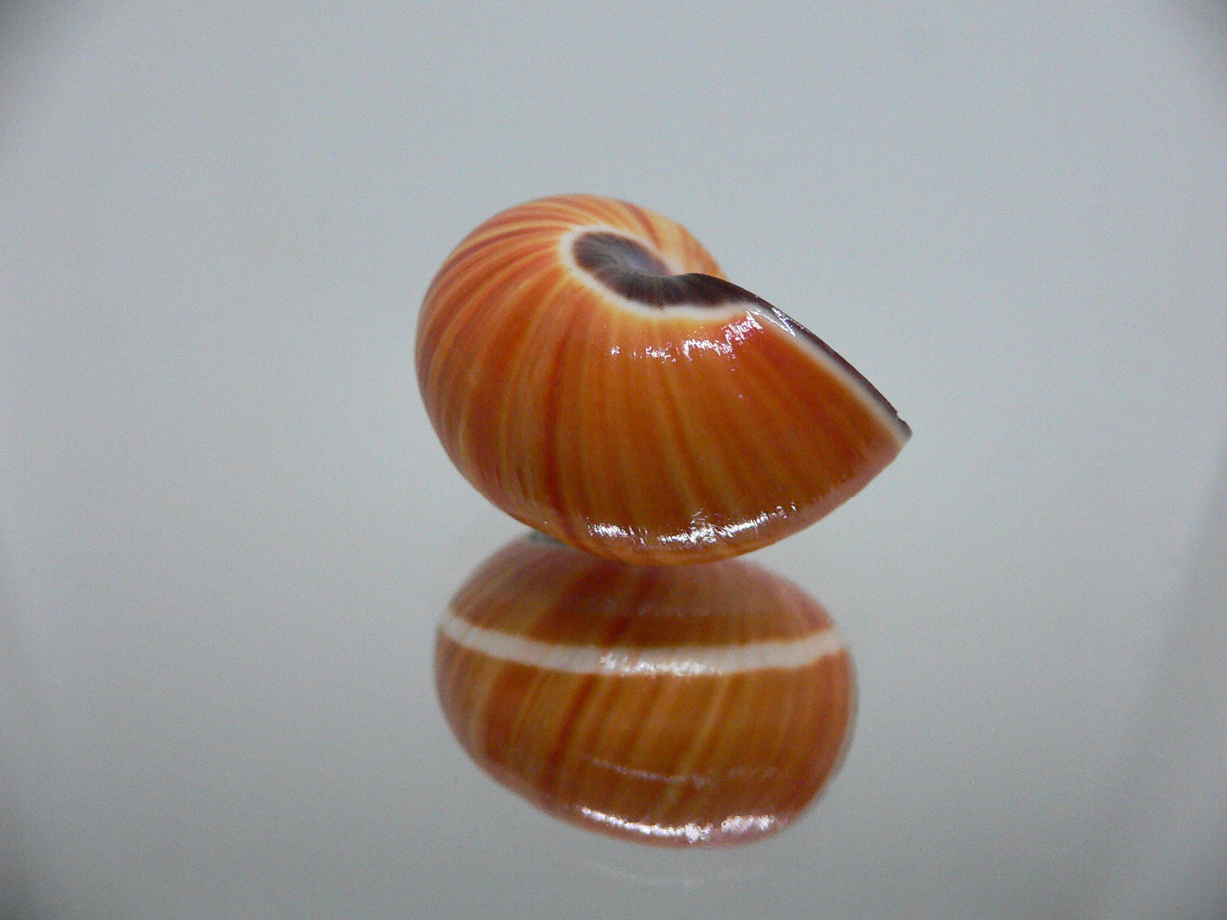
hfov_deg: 52.6
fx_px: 1241
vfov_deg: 40.7
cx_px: 614
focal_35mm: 35
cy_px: 460
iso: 200
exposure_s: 1/50
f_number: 2.8
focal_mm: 4.6
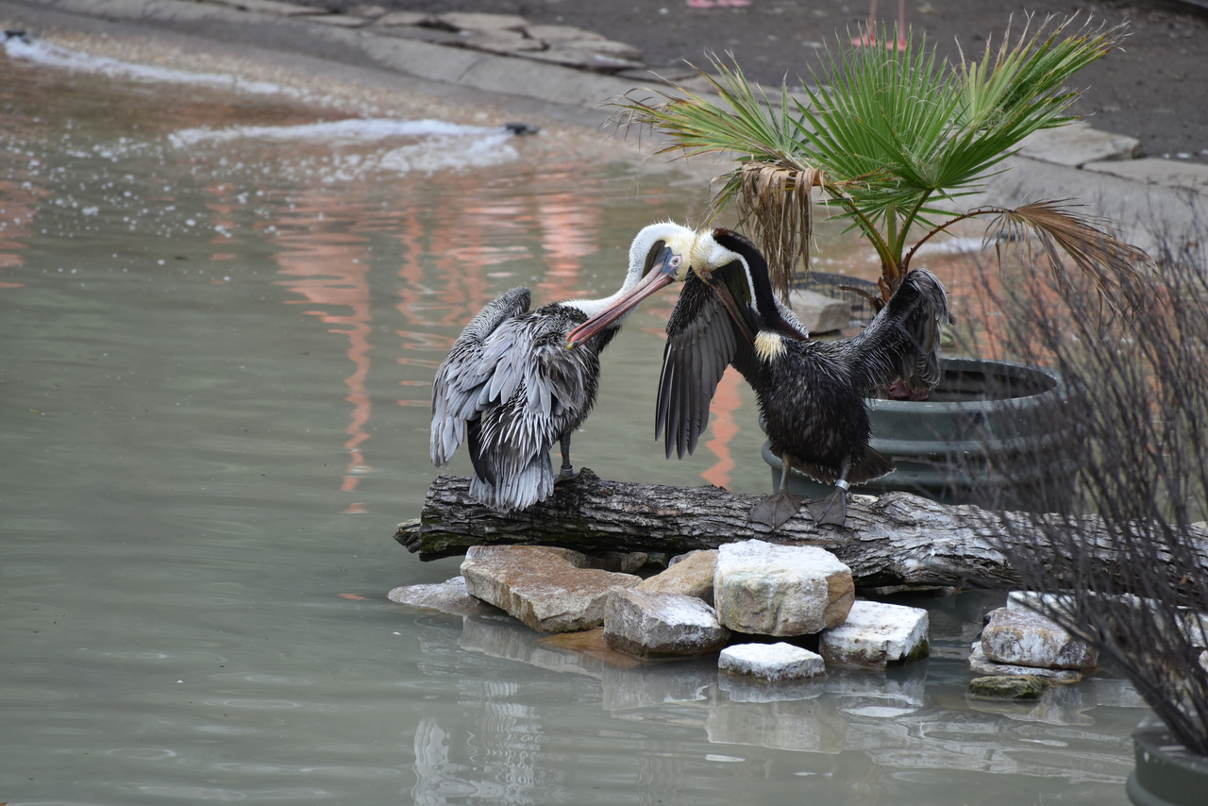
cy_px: 403
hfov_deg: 6.9
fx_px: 10068
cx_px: 604
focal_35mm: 300
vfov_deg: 4.6
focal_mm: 300
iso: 400
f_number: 5.6
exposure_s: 1/640
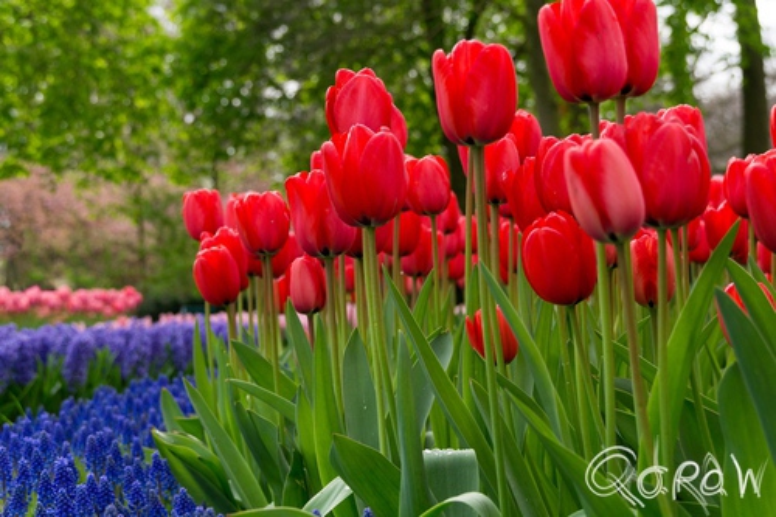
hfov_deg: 24.6
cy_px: 258
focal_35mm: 82
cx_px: 388
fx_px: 1778
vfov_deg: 16.5
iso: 400
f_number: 6.3
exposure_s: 1/500
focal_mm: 55
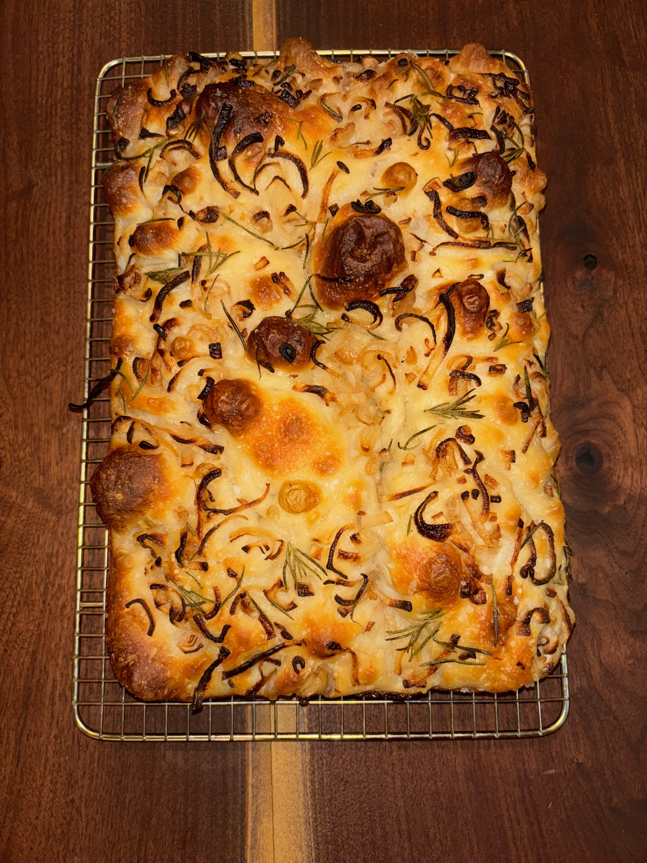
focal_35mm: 26
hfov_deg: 53.1
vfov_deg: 67.3
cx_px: 324
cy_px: 432
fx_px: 648
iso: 40
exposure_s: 1/16
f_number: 1.6
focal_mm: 5.96
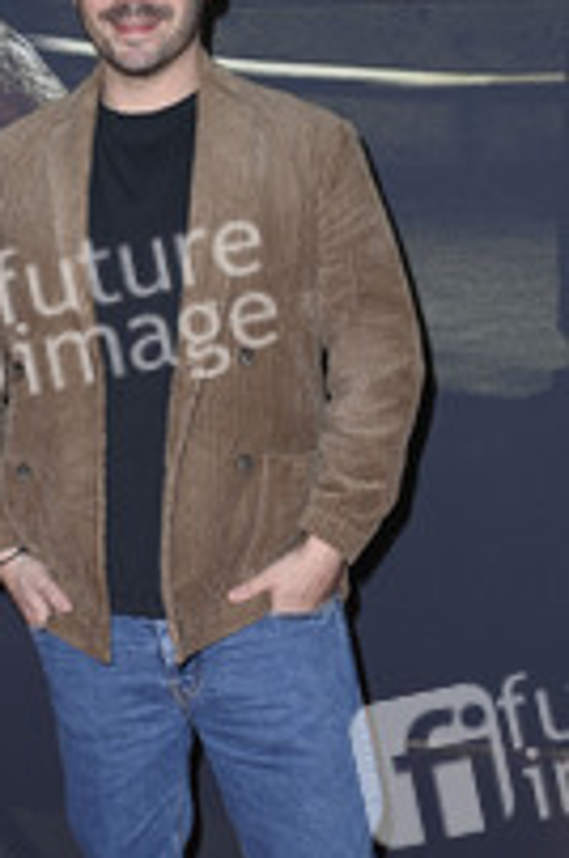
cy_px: 535
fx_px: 2593
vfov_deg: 18.8
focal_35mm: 109
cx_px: 183
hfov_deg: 12.5
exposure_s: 1/200
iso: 400
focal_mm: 55
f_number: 5.6
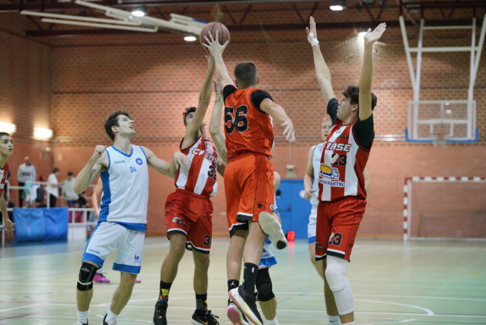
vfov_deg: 15.4
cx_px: 243
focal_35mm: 89
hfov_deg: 22.9
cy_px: 162
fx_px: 1202
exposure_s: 1/400
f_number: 3.2
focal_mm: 89
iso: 6400
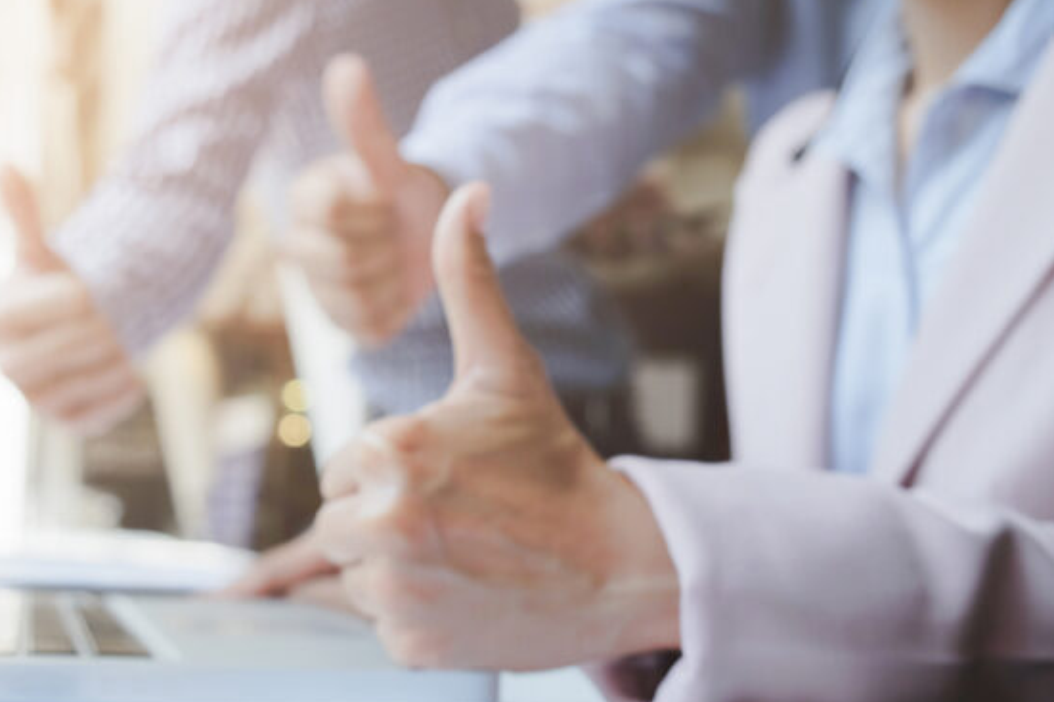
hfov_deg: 37.0
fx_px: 1551
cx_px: 331
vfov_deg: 25.4
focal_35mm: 53
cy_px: 436
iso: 400
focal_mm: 25.4
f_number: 4
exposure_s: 1/500
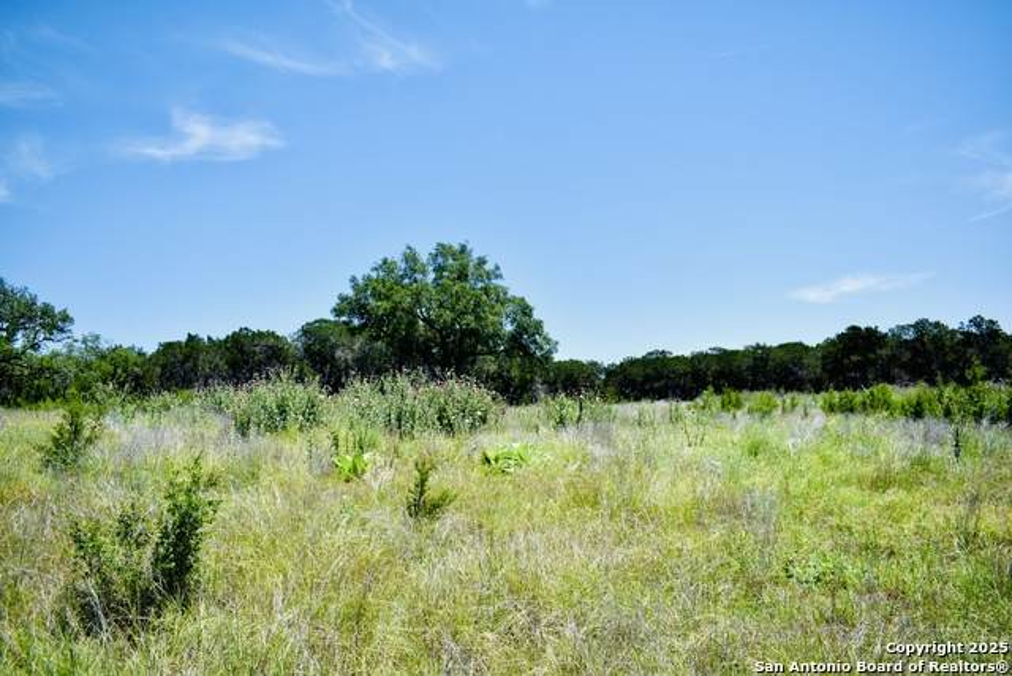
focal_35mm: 27
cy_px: 338
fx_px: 759
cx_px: 506
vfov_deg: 48.0
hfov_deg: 67.4
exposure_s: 1/1600
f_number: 4
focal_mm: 18
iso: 100
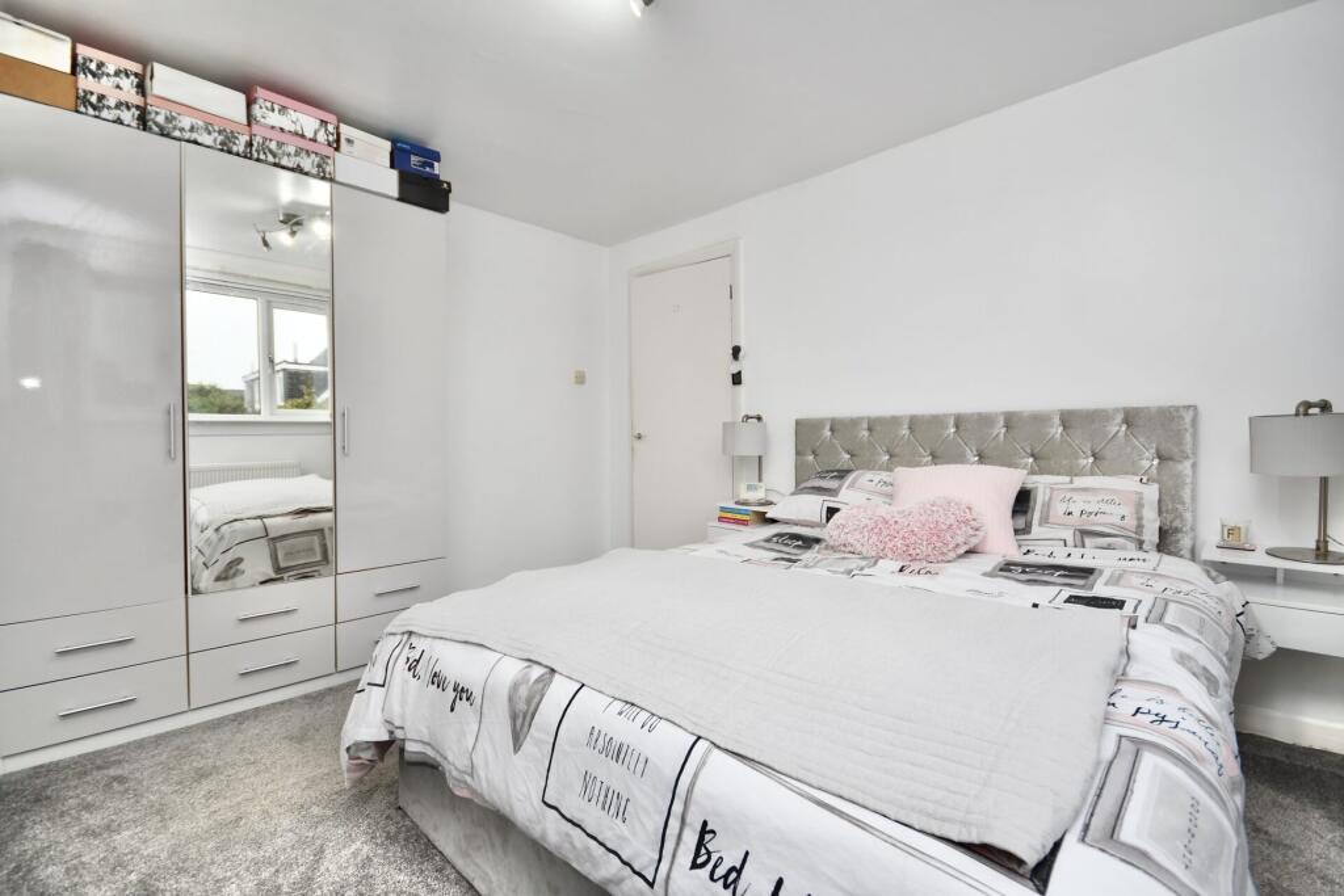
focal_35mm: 15
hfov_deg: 100.4
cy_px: 448
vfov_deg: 77.3
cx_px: 672
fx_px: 560
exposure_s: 1/60
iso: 250
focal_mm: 10
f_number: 4
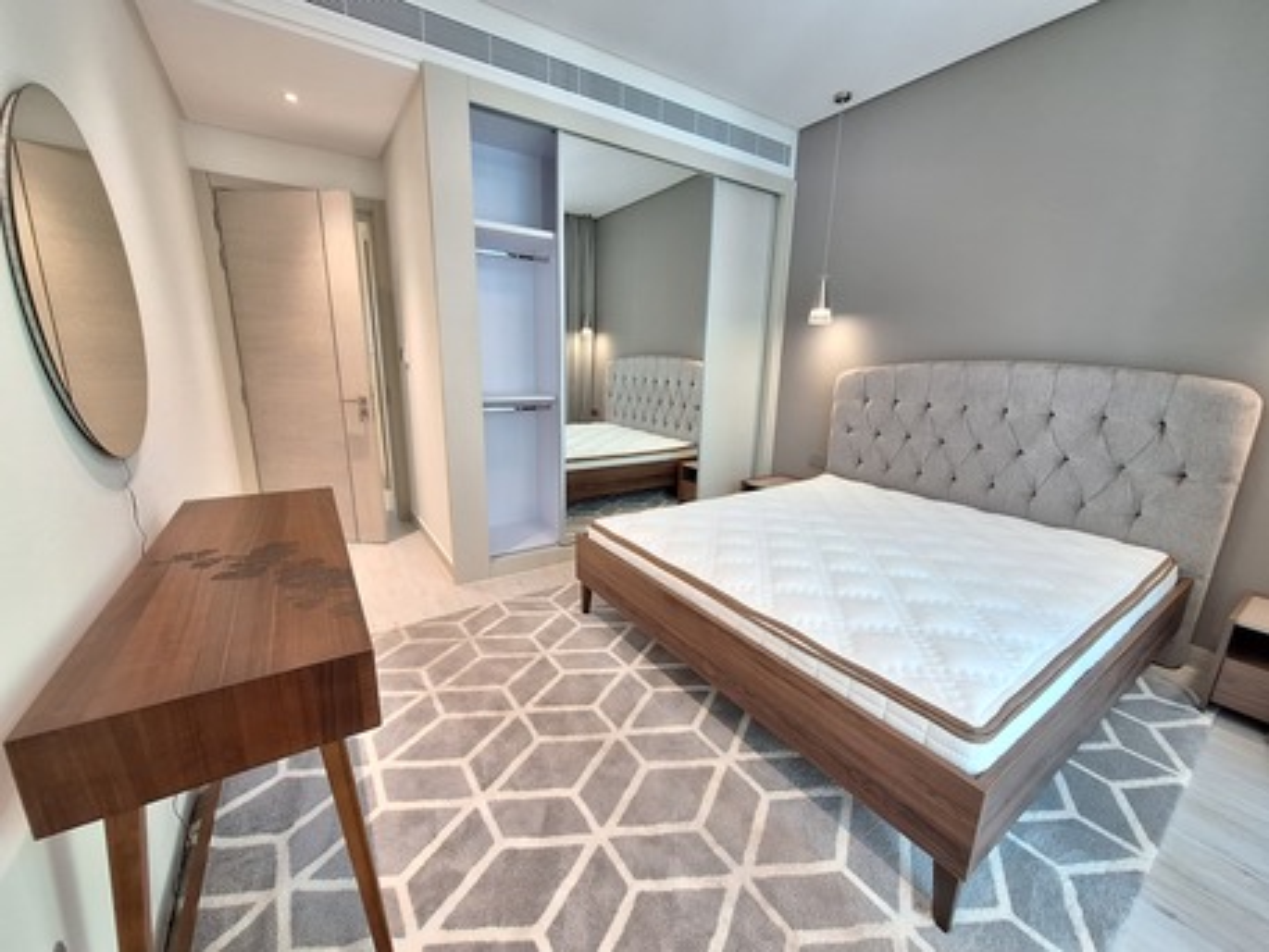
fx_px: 477
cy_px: 476
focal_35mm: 13
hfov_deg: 106.2
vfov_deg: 89.9
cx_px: 634
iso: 160
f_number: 2.2
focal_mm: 1.74
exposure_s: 1/50
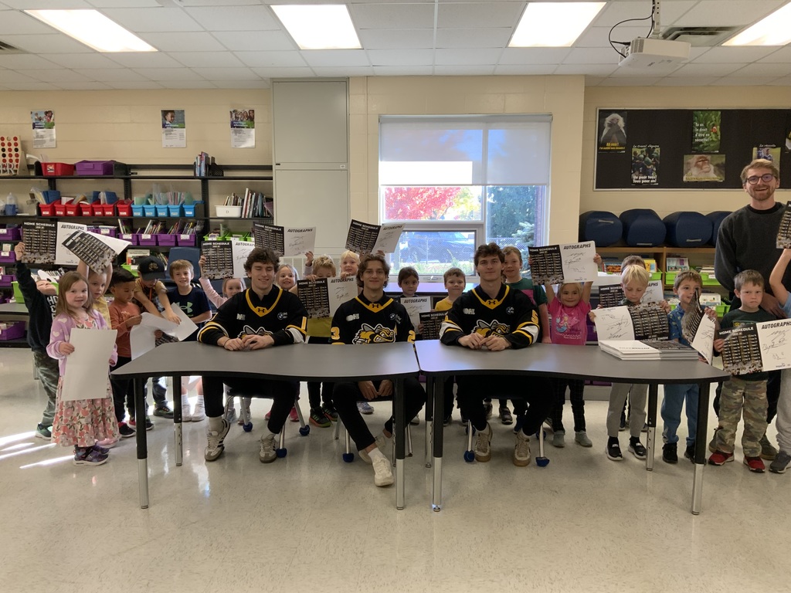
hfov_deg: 61.7
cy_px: 296
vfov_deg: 48.2
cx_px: 396
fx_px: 663
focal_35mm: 29
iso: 80
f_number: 1.8
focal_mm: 3
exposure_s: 1/60
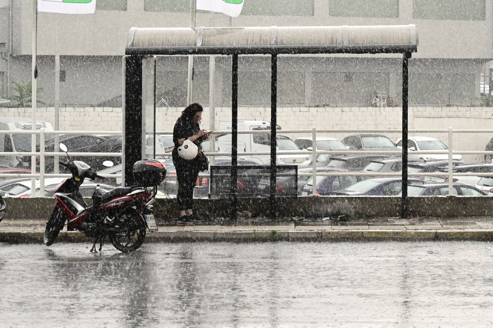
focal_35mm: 70
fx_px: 959
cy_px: 164
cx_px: 246
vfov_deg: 19.5
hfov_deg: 28.8
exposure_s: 1/500
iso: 320
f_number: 4
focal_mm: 70
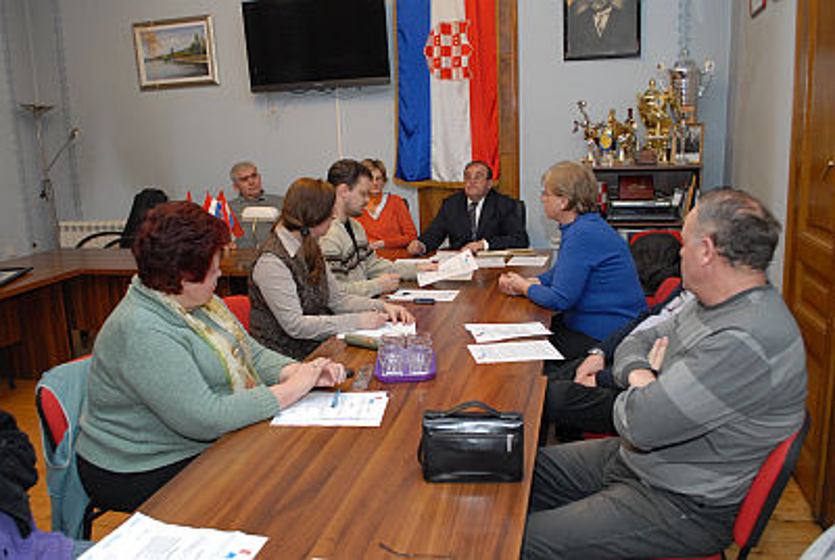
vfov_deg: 43.7
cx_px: 418
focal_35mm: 30
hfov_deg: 61.9
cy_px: 280
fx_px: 697
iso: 800
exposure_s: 1/30
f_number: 5.6
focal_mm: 20
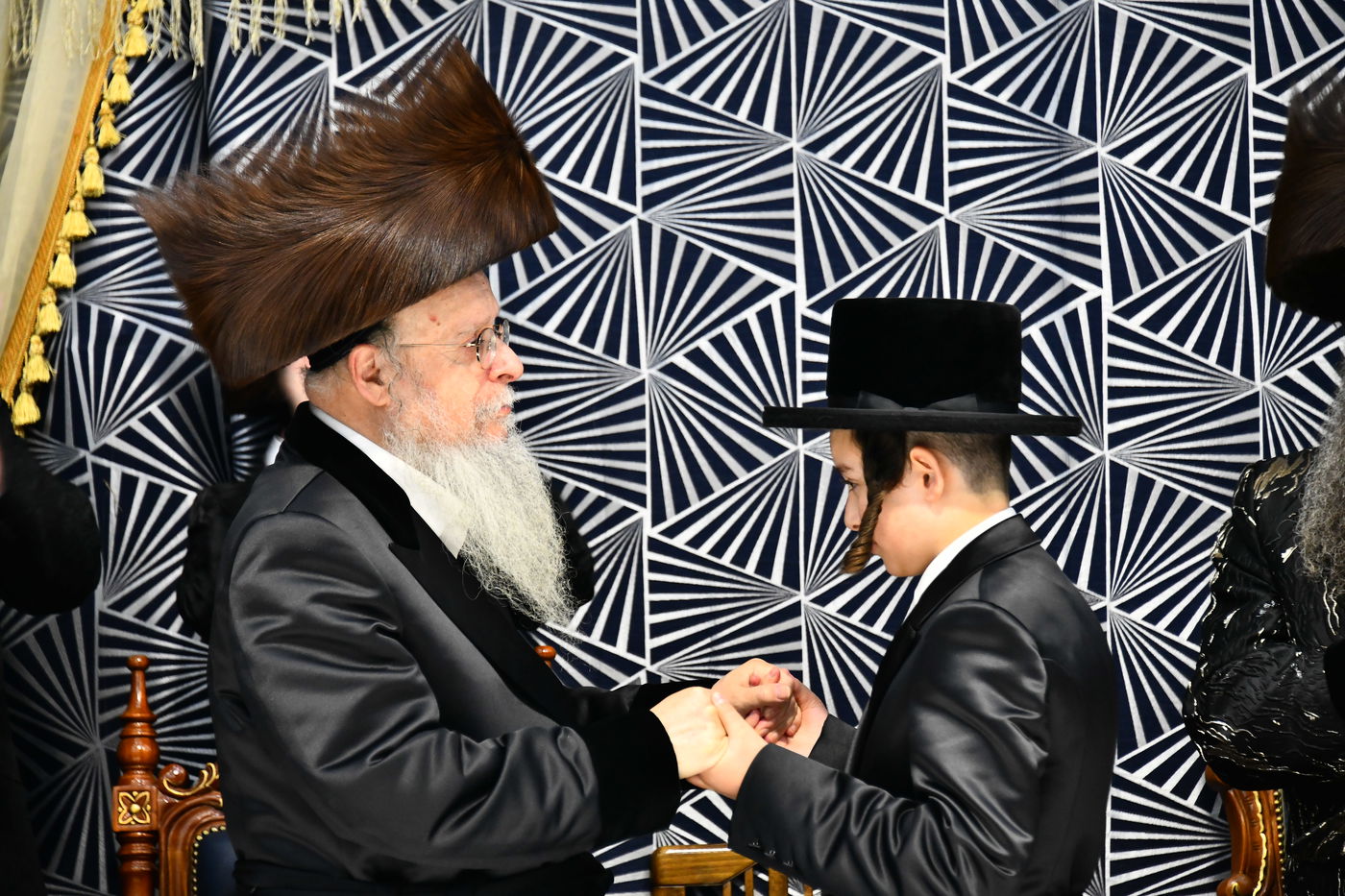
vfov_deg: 7.2
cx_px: 672
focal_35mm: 190
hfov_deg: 10.8
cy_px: 448
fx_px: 7097
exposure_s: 1/125
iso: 2000
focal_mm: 190
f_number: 5.6
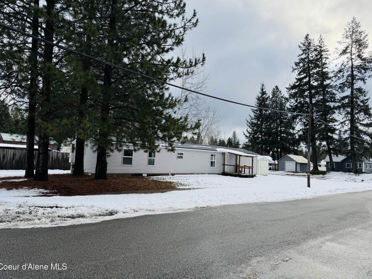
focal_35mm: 25
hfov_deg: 69.4
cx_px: 190
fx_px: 269
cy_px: 135
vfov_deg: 54.9
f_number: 1.78
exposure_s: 1/2415
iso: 80
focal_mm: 6.76
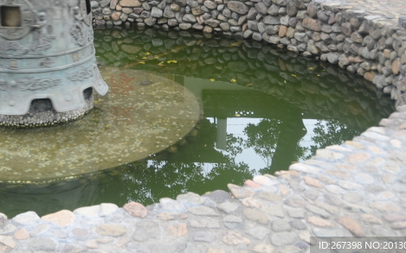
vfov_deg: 20.5
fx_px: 664
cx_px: 61
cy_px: -30
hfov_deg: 32.7
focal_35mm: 60
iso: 100
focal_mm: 18
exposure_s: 1/30
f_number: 4
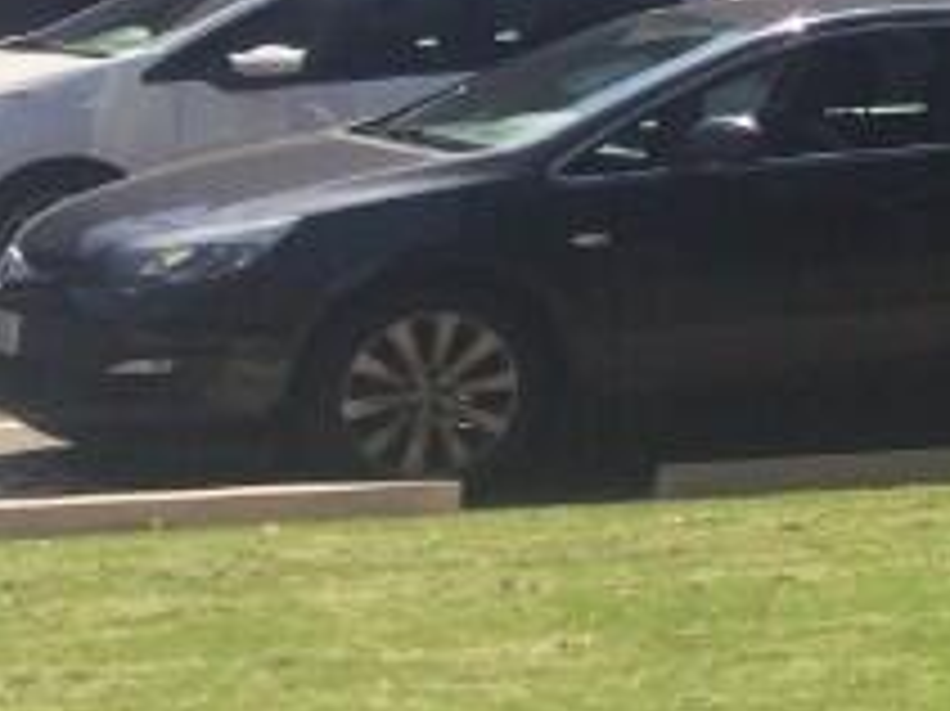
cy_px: -216
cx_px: 2224
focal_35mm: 141
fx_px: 3867
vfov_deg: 10.3
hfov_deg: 11.7
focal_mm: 4.15
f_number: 2.2
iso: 32
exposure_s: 1/1368
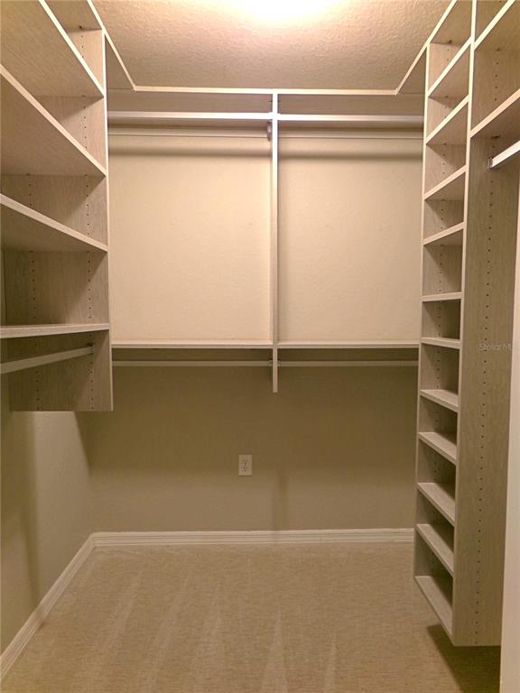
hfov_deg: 56.8
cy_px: 346
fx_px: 481
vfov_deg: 71.6
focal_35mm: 24
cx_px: 260
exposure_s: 1/17
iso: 263
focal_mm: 4.3
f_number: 3.7
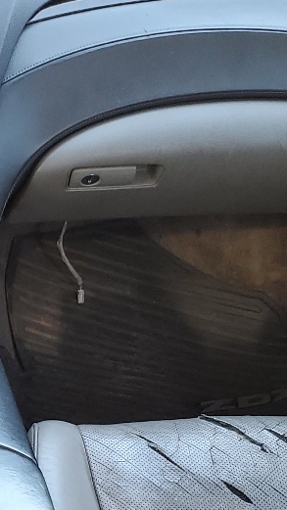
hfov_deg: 13.2
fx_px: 1177
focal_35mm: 87
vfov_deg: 24.0
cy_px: 426
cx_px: -121
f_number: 1.5
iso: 54
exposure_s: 1/60.2
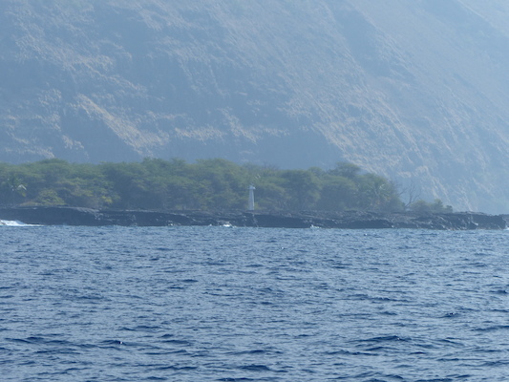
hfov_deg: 7.7
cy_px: 191
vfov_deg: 5.8
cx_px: 254
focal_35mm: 258
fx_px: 3795
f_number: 4
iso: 100
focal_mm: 46.5
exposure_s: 1/500
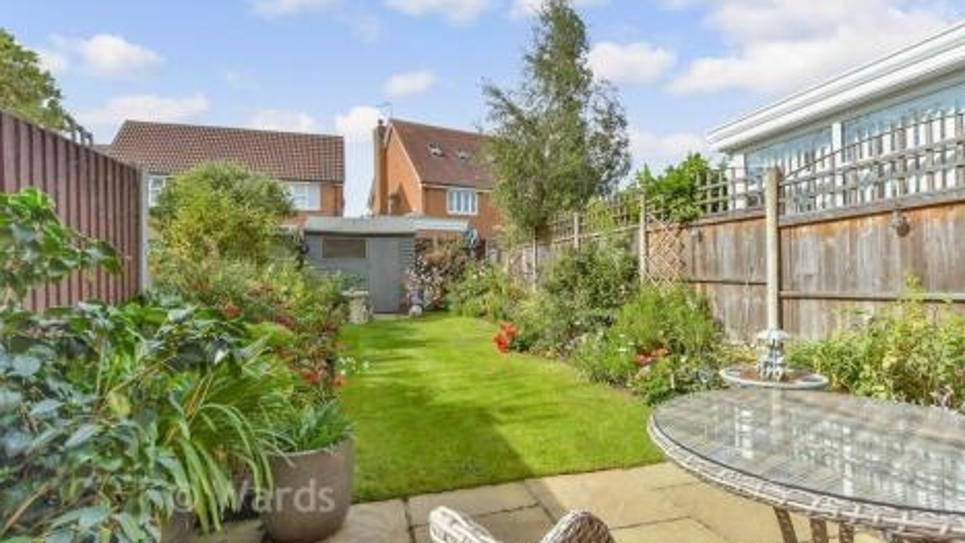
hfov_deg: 99.4
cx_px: 488
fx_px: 410
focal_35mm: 16
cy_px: 272
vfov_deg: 67.1
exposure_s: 1/250
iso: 500
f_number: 8
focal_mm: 10
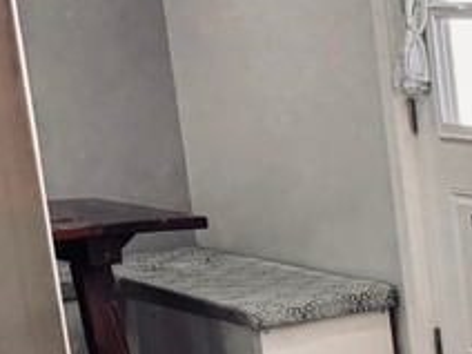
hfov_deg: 12.9
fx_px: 1582
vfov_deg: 12.7
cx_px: 1135
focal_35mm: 116
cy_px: 301
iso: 64
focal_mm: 6.76
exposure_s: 1/120
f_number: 1.78
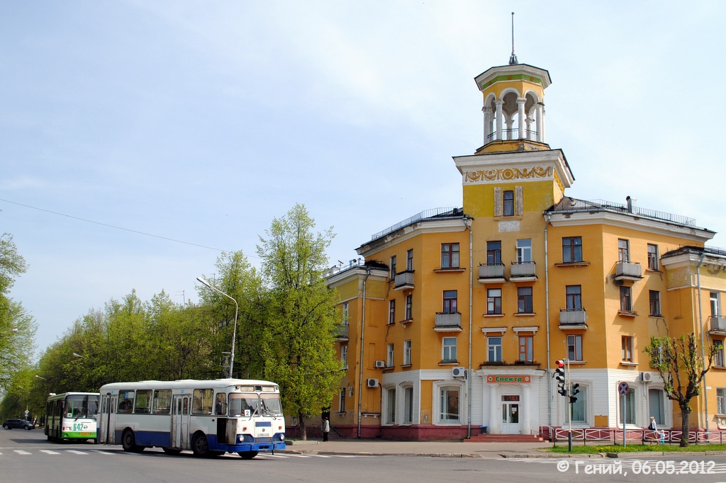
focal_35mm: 33
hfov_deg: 57.2
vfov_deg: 39.9
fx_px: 665
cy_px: 242
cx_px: 363
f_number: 5.6
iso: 200
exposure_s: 1/800
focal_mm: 22
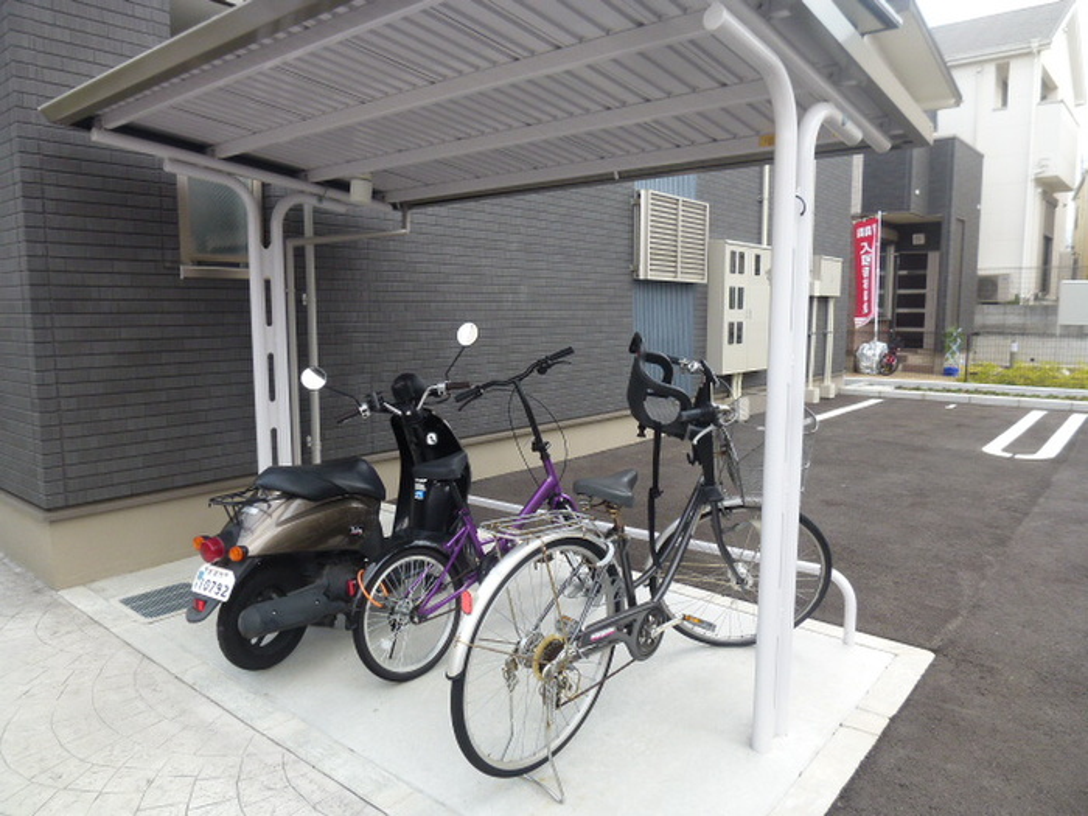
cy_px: 408
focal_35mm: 24
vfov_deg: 56.8
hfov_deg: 71.6
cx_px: 544
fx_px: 754
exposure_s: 1/200
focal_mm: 4.3
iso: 100
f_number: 3.5
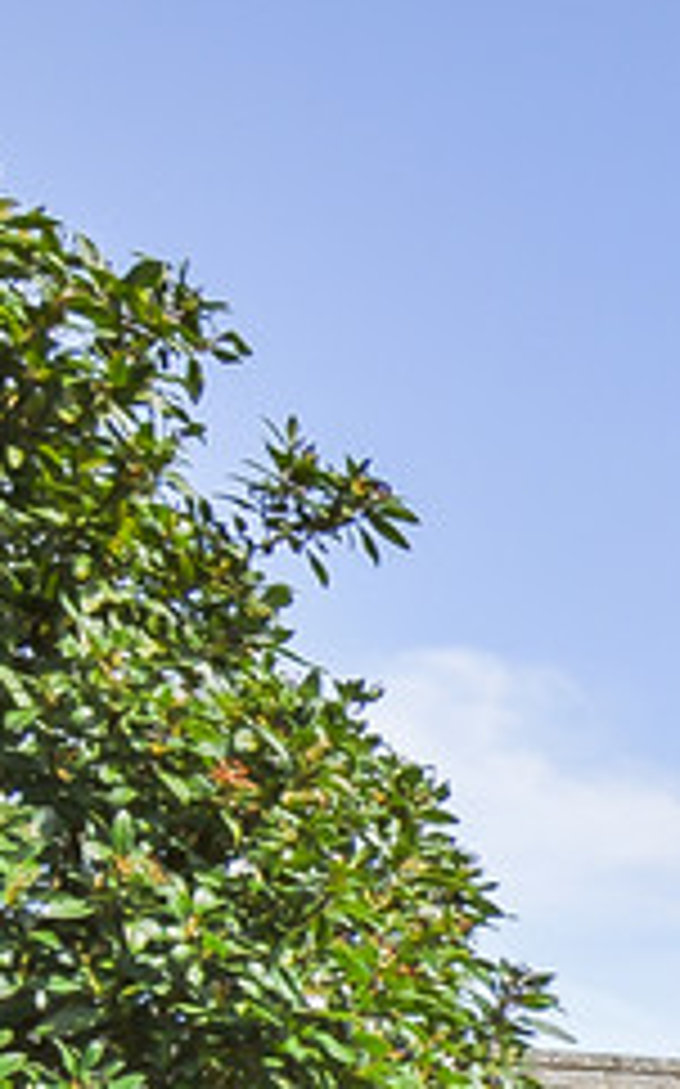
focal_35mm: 71
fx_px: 2112
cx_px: 1423
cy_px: 1485
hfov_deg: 14.6
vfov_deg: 24.5
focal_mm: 11
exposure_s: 1/800
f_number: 5.6
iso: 280
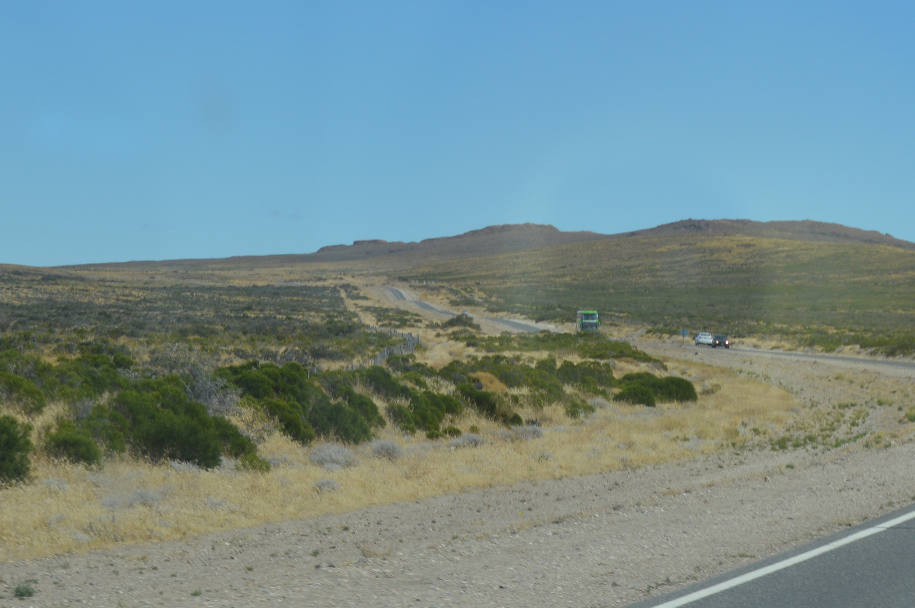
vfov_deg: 8.5
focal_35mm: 161
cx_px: 759
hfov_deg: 12.7
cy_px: 80
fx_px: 4088
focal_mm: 50
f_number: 9
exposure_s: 1/320
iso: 100
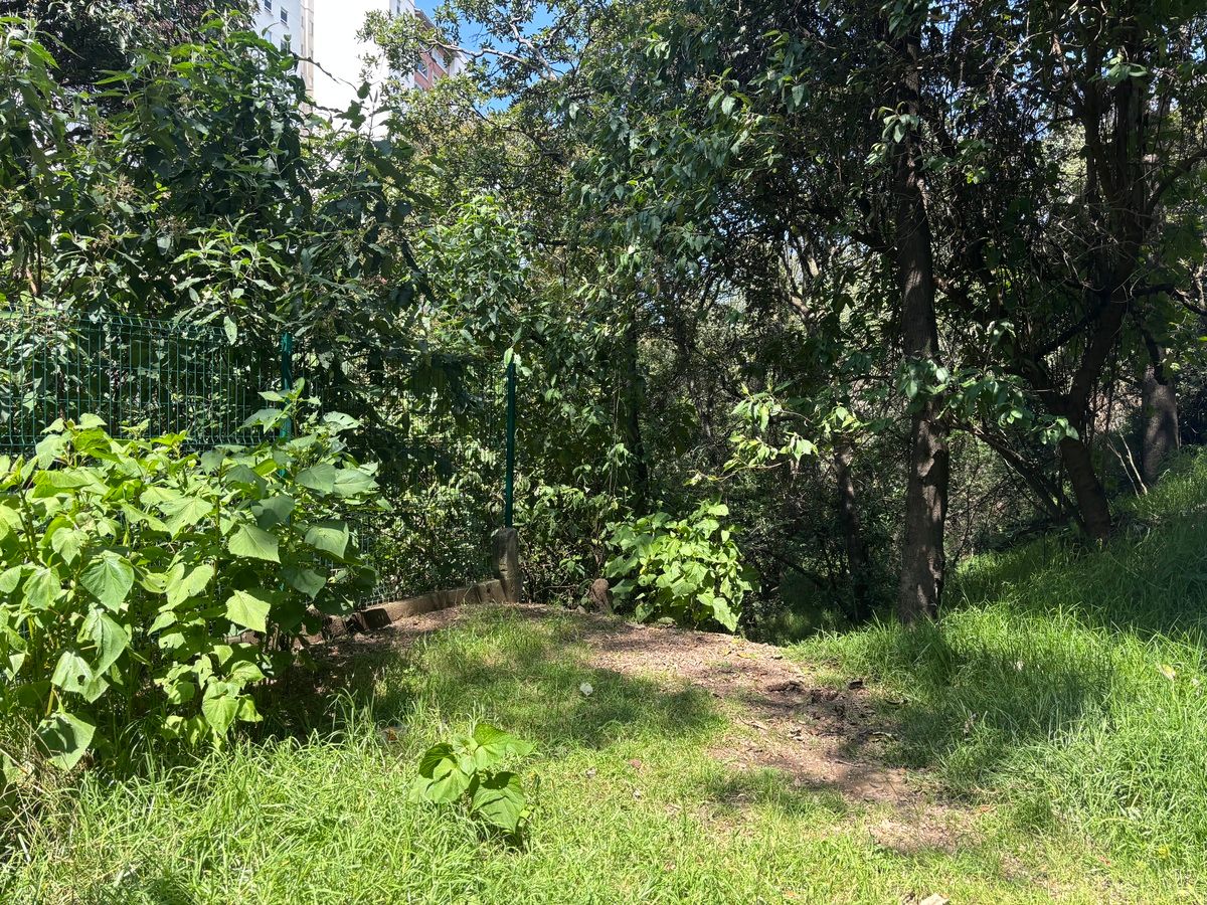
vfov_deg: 53.1
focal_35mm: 26
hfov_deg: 67.3
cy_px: 452
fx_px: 907
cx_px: 604
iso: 50
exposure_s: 1/604
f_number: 1.6
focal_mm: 5.96
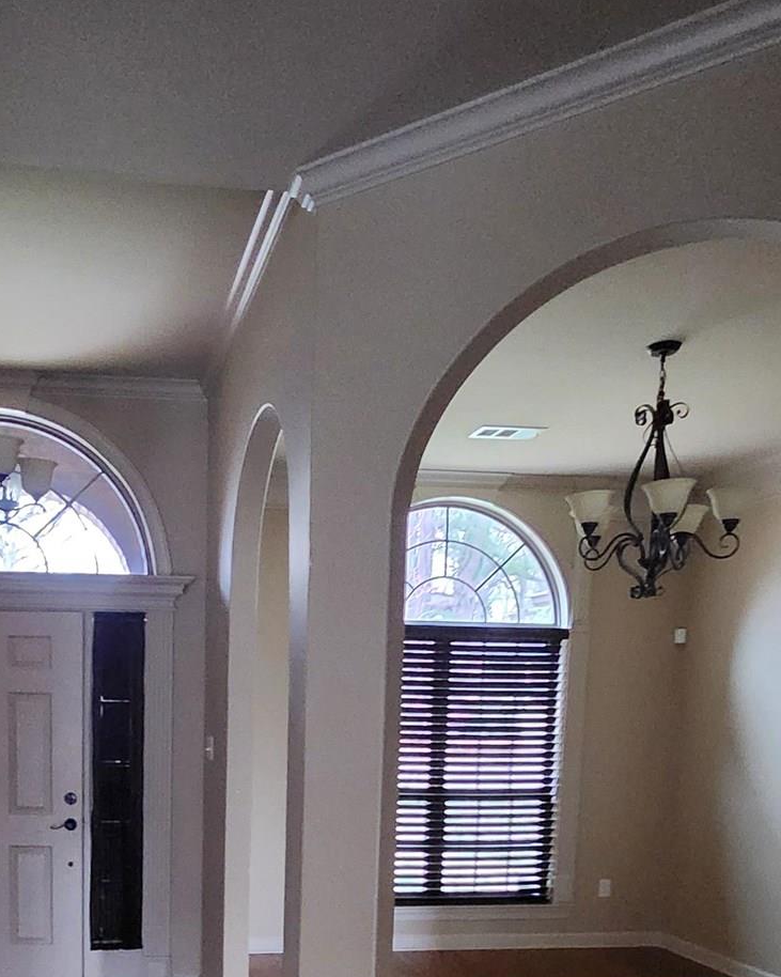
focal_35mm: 32
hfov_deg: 44.3
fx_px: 925
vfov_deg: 50.9
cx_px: 200
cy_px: 832
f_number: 2.2
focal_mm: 1.74
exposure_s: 1/24
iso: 1000
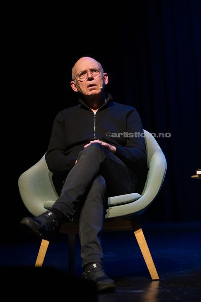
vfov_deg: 22.4
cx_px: 100
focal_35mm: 91
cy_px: 151
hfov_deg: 15.0
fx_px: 762
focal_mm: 91
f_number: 2.8
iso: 2000
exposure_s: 1/640
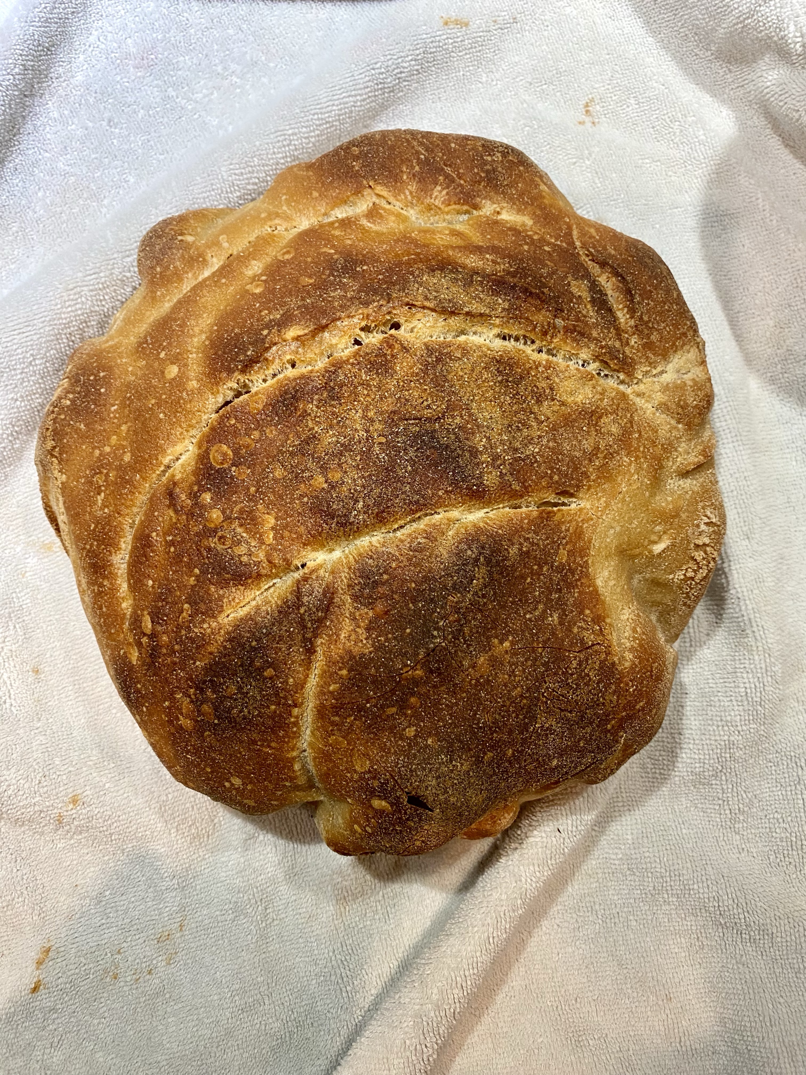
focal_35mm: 26
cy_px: 538
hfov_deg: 53.1
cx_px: 403
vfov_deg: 67.3
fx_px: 807
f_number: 1.8
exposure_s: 1/60
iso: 100
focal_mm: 4.25
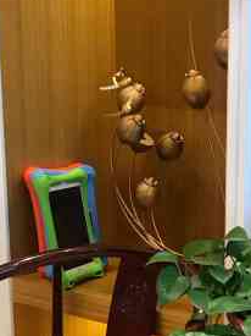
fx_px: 919
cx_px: 358
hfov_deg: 14.6
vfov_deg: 19.8
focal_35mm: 95
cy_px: 366
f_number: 1.8
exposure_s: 1/33
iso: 40
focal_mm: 3.99
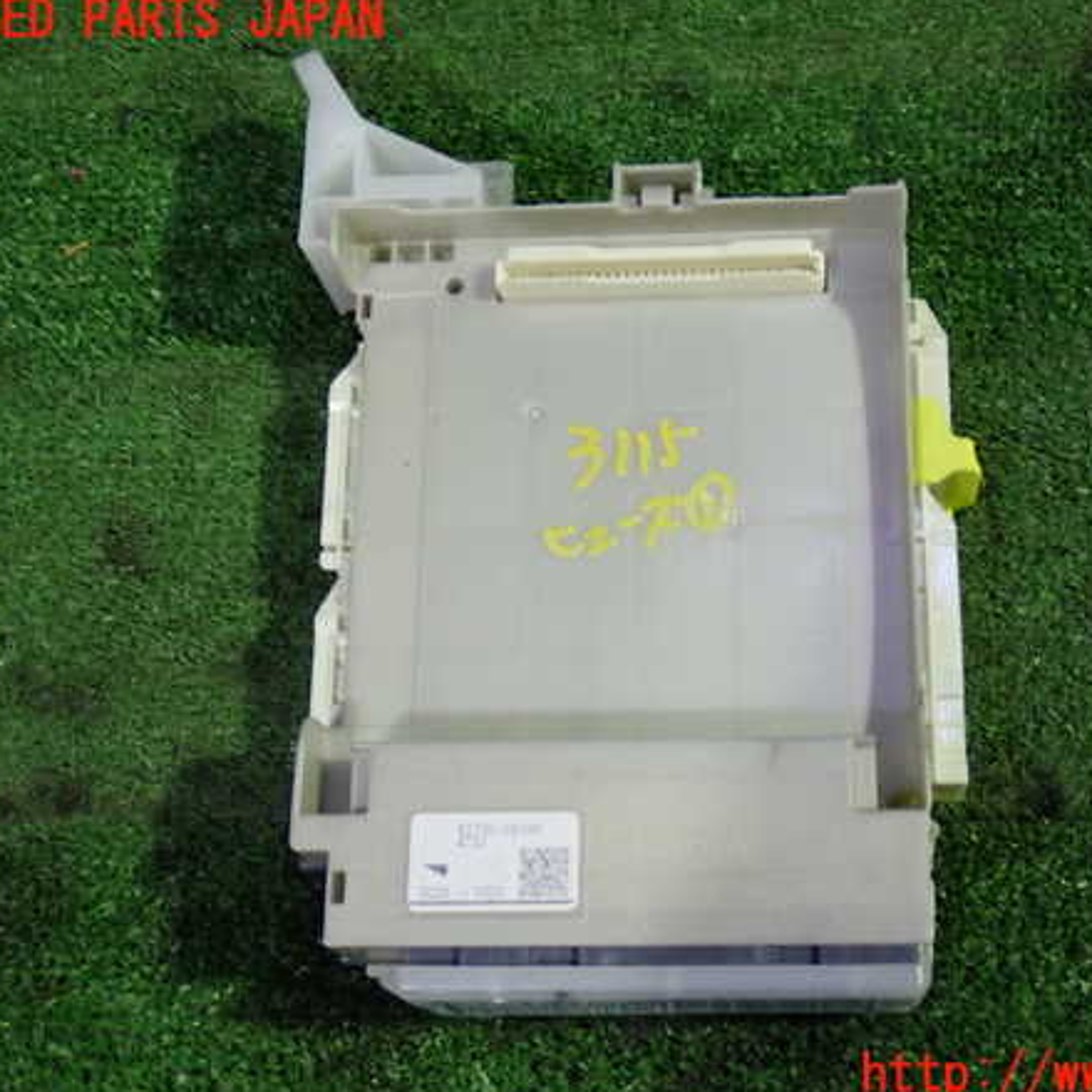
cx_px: 678
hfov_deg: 32.1
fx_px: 1892
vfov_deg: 32.2
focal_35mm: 53
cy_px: 548
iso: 800
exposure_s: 1/40
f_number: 2.9
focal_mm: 7.84
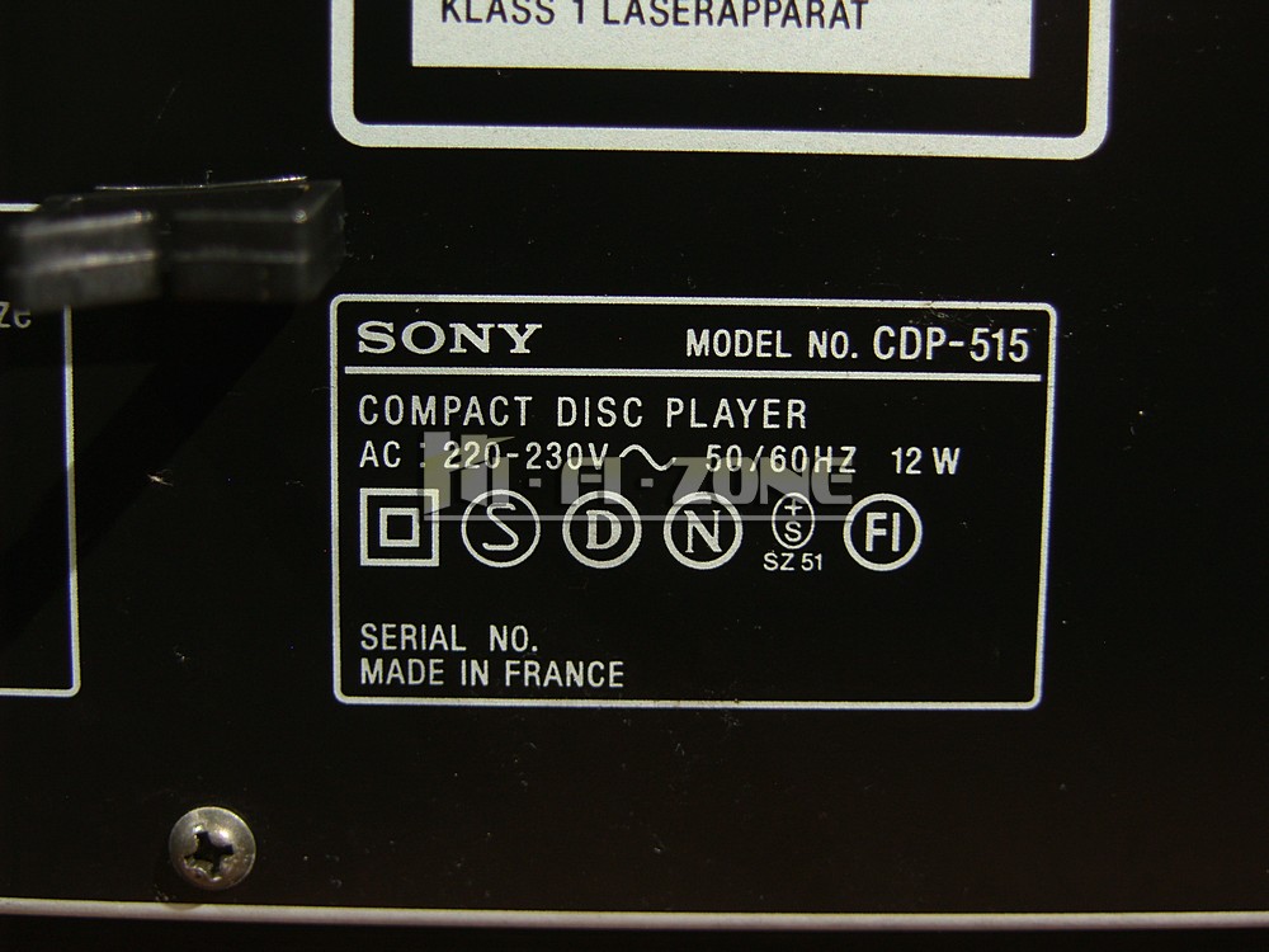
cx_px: 634
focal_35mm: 80
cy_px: 476
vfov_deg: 18.4
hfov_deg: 24.4
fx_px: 2933
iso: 50
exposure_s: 1/80
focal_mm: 20.7
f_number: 3.2
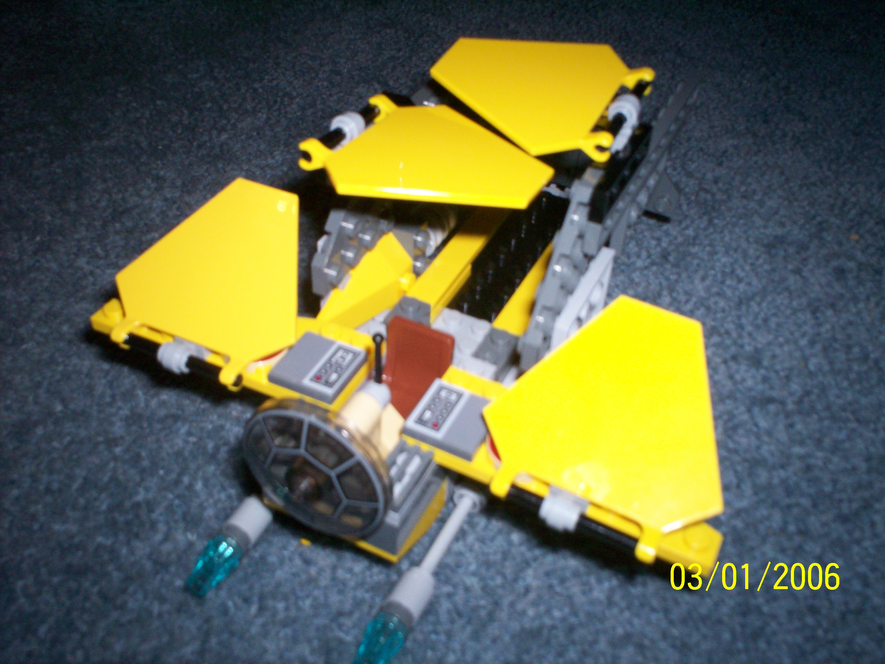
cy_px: 332
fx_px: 920
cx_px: 442
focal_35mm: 36
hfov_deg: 51.4
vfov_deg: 39.7
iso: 140
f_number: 4.5
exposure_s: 1/60
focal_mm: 6
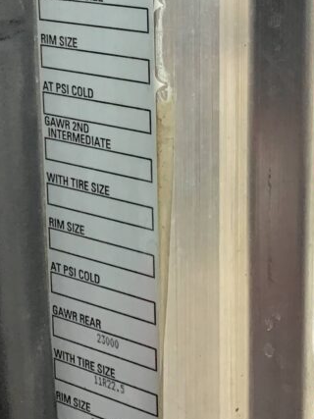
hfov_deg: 17.4
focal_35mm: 85
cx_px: 163
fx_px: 1029
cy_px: 32
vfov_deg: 22.4
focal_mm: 3.3
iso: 25
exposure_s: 1/33
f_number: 2.4
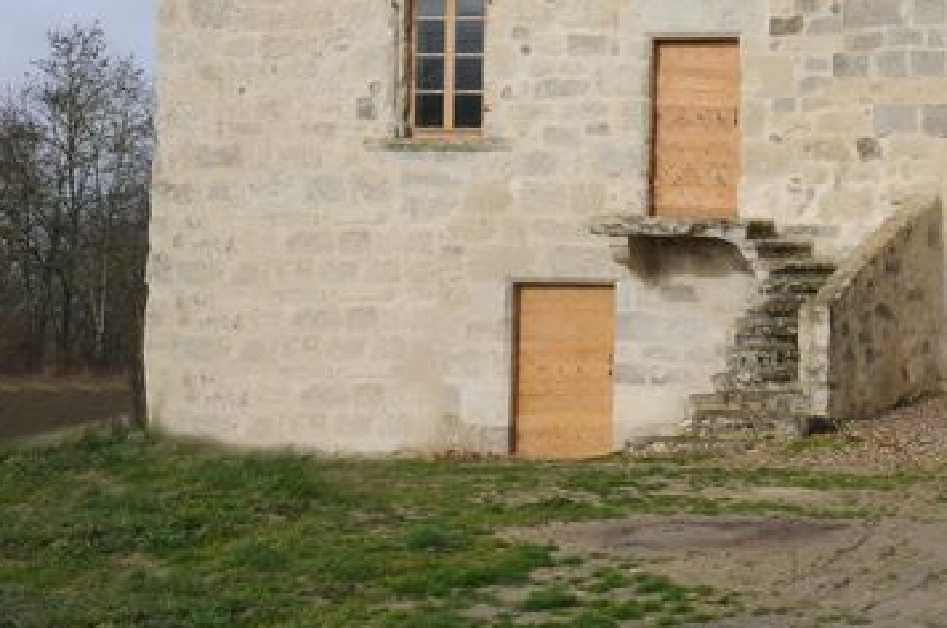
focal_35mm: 91
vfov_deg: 14.7
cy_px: -4
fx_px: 2393
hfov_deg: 21.6
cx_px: 939
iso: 200
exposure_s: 1/60
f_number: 18
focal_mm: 27
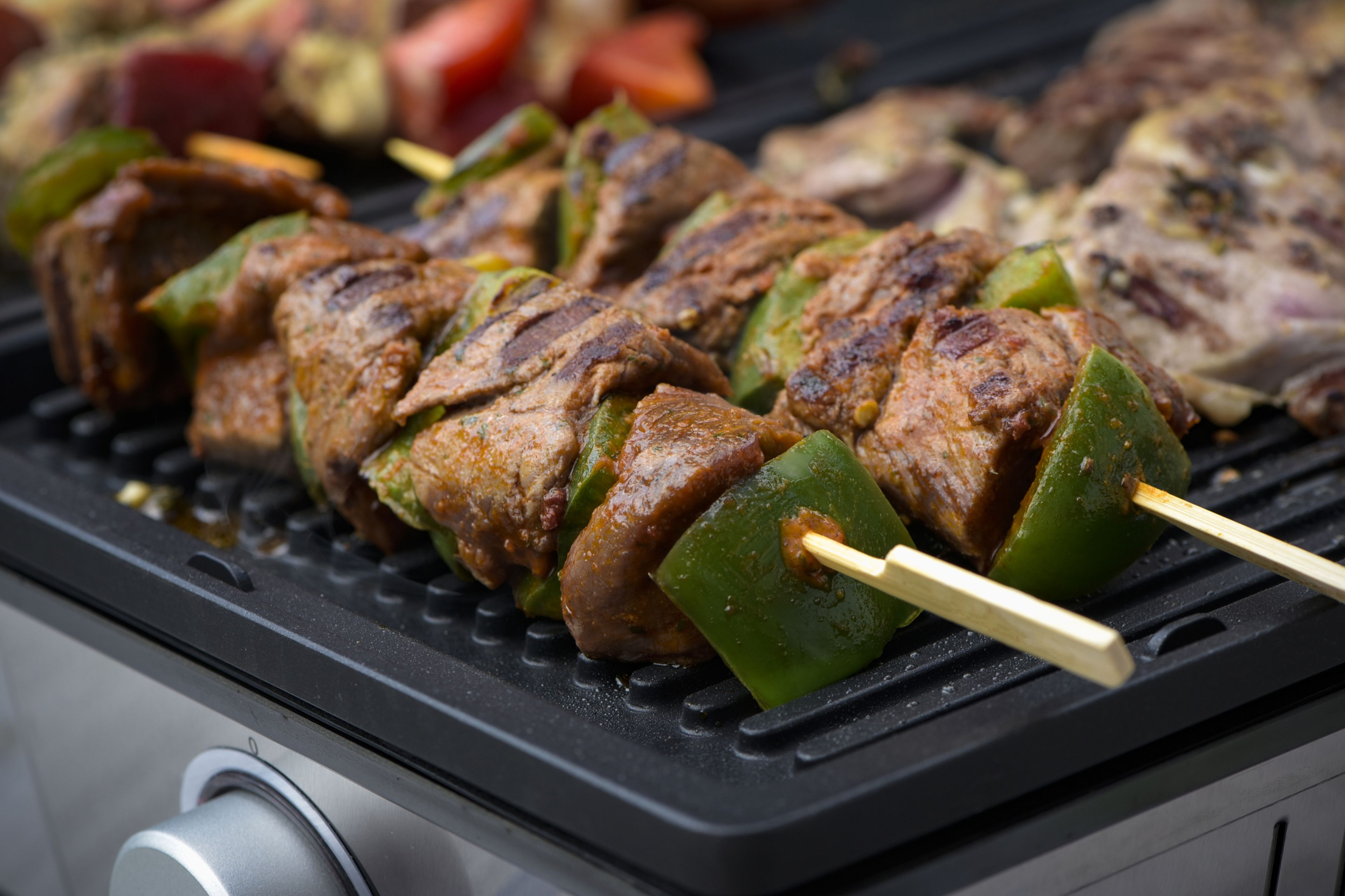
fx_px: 3923
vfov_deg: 13.0
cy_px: 448
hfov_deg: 19.5
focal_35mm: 105
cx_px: 672
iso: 125
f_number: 7.1
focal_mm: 105
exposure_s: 1/125
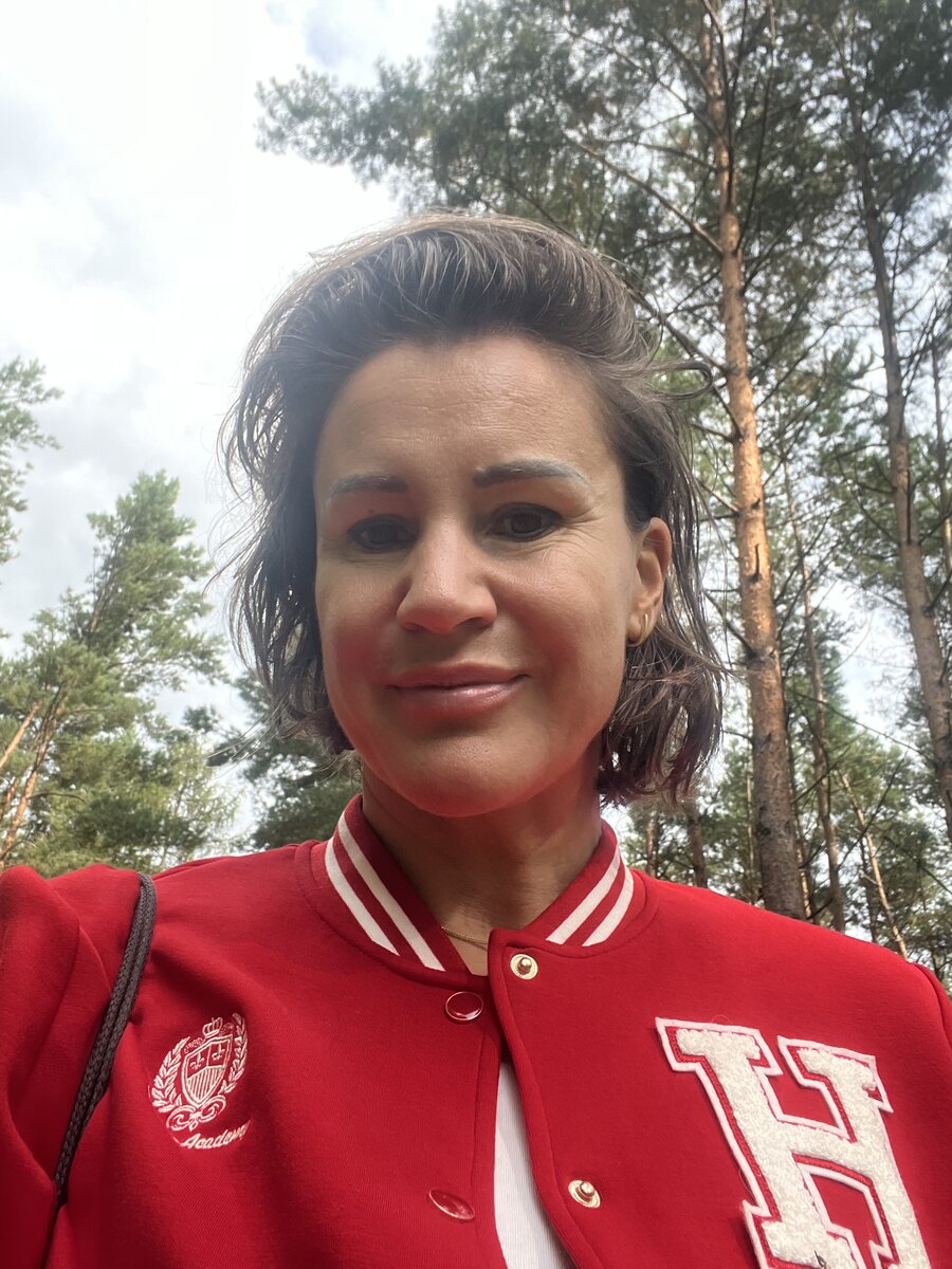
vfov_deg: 60.0
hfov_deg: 46.8
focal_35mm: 30
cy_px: 634
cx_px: 476
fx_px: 1100
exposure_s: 1/172
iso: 40
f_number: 2.2
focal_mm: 2.71
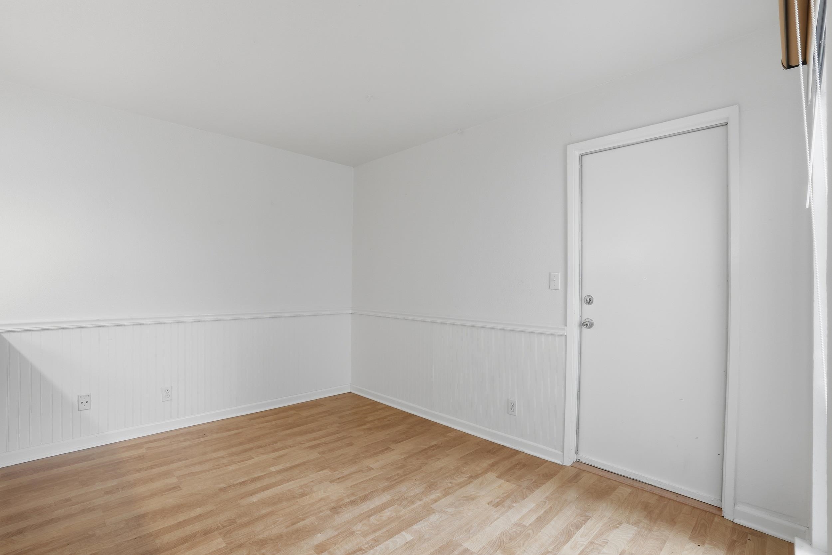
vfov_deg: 73.8
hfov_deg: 96.7
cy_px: 278
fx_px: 370
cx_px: 416
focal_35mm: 16
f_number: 9
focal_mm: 16
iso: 250
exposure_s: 1/100
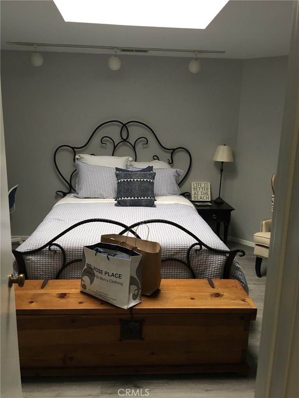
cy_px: 199
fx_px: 334
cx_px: 150
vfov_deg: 61.6
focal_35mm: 29
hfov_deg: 48.3
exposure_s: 1/15
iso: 32
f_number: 2.2
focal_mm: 4.15
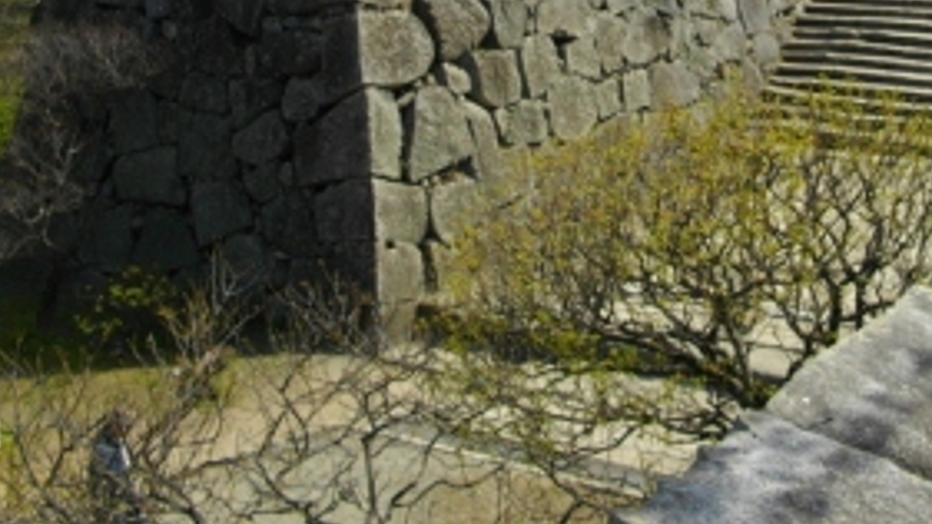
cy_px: -81
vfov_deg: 18.5
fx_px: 1532
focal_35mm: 62
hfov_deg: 33.3
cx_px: 677
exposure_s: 1/320
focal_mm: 5.7
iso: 100
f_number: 5.5
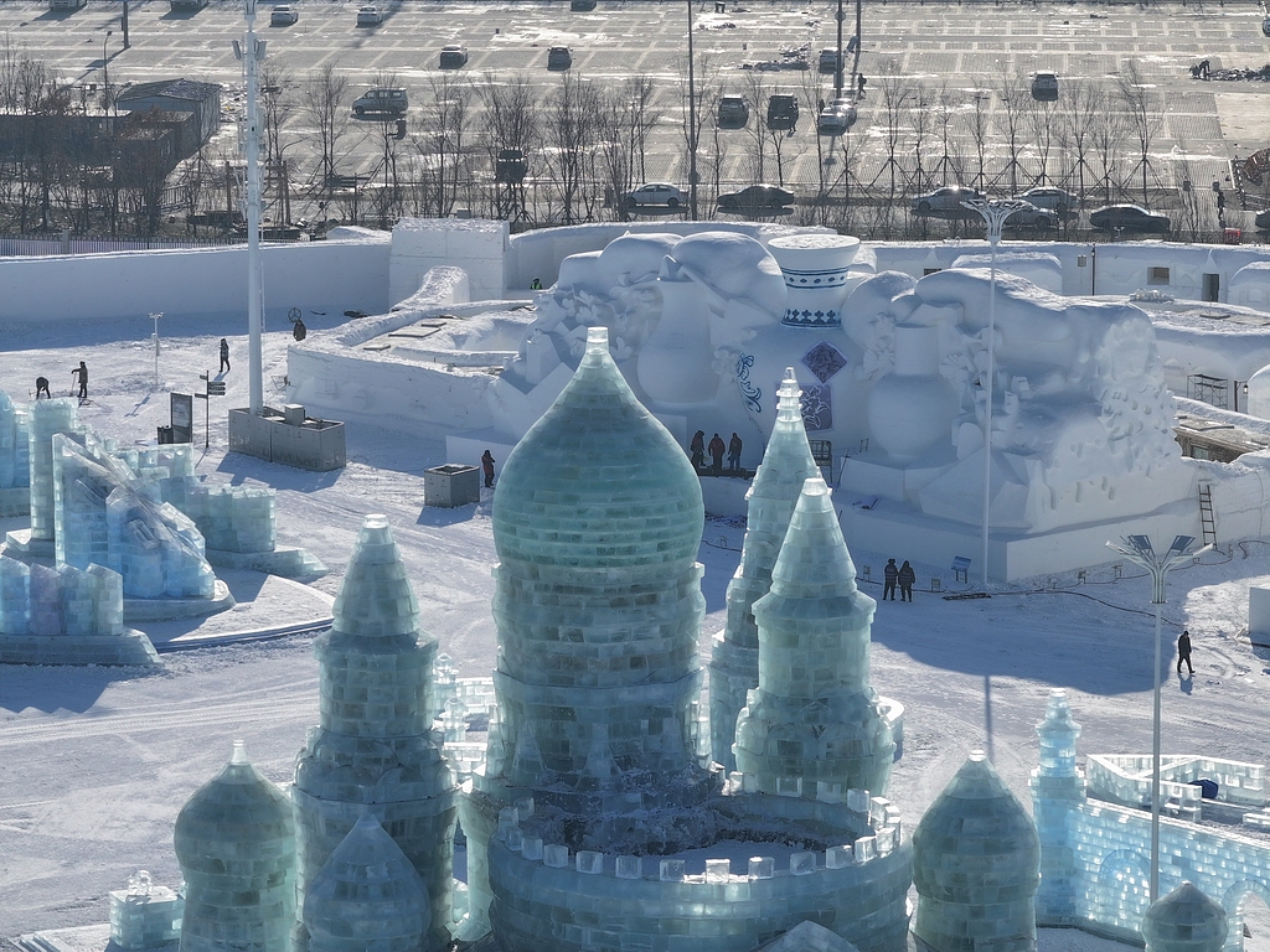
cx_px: 635
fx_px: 6090
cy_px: 476
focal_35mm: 166
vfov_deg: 8.9
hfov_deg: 11.9
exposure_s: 1/1000
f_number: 3.4
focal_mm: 30.71
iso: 100
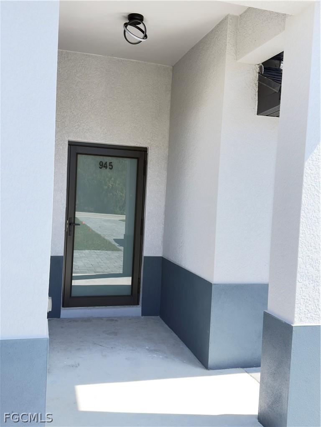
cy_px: 214
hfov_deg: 40.7
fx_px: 433
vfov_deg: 52.6
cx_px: 160
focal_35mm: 35
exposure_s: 1/570
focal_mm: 6.76
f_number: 1.78
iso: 100
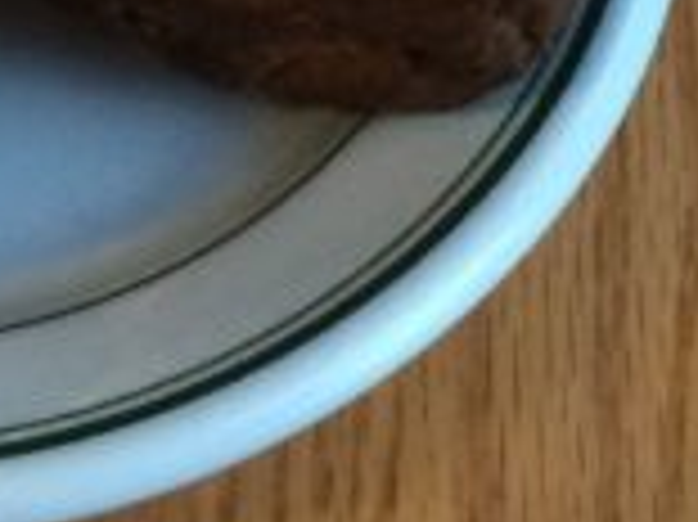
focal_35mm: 192
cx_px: 176
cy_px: -1125
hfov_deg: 10.3
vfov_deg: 6.9
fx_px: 3869
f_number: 2.2
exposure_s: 1/30
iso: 50
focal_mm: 4.15
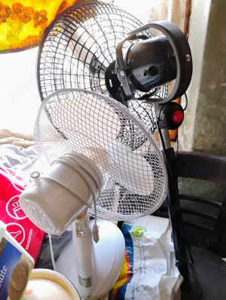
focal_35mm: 28
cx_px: 113
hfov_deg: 49.9
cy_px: 150
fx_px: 243
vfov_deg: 63.4
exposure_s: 1/25
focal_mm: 4.26
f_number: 1.8
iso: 2847
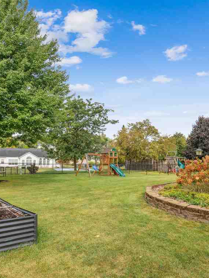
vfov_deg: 61.5
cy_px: 155
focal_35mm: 29
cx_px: 100
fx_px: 233
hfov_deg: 48.2
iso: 400
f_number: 8
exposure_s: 1/500
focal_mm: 18
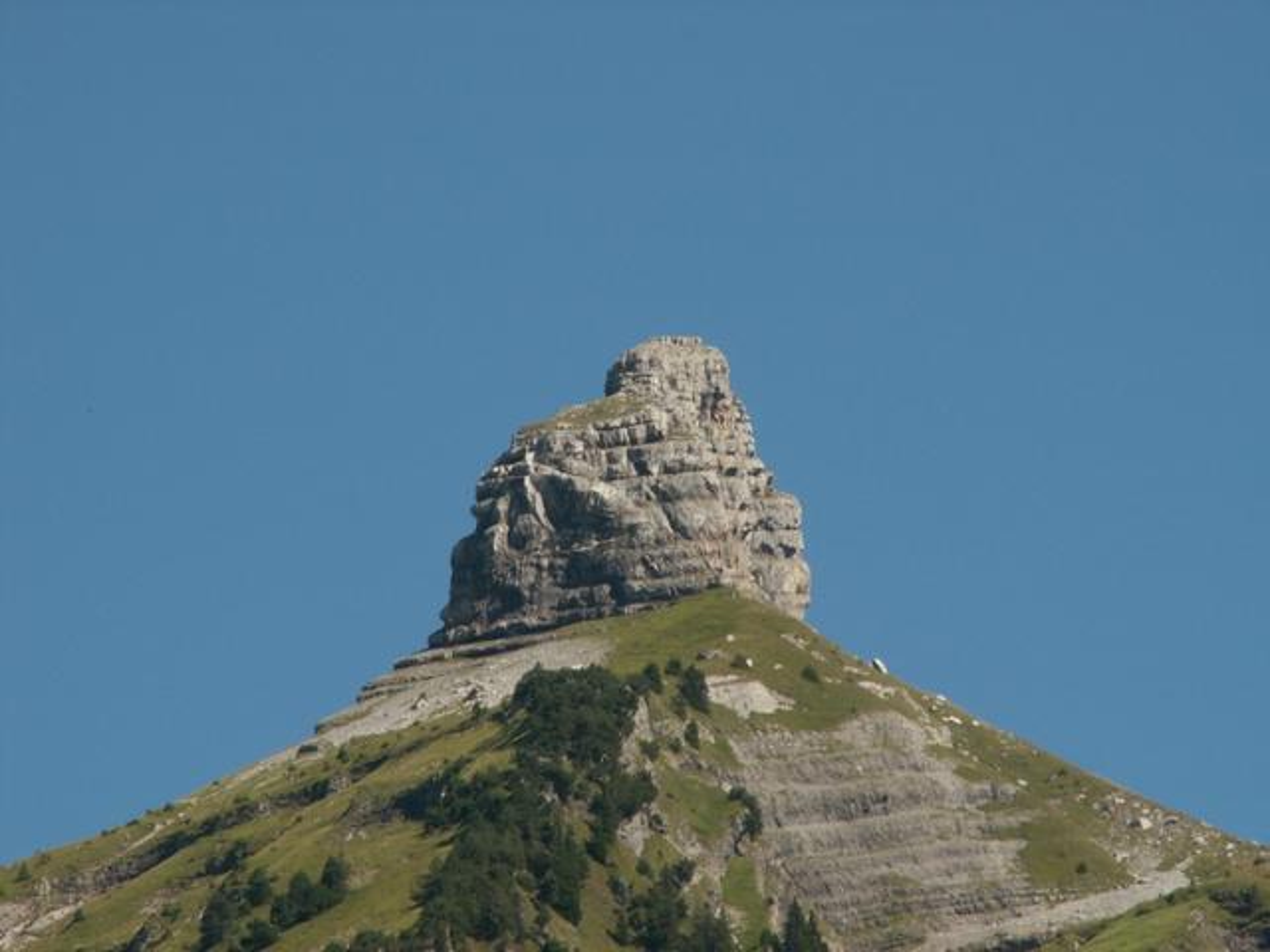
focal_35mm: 226
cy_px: 476
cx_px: 635
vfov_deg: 6.6
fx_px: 8292
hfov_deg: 8.8
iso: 50
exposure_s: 1/125
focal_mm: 37.02
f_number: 7.1
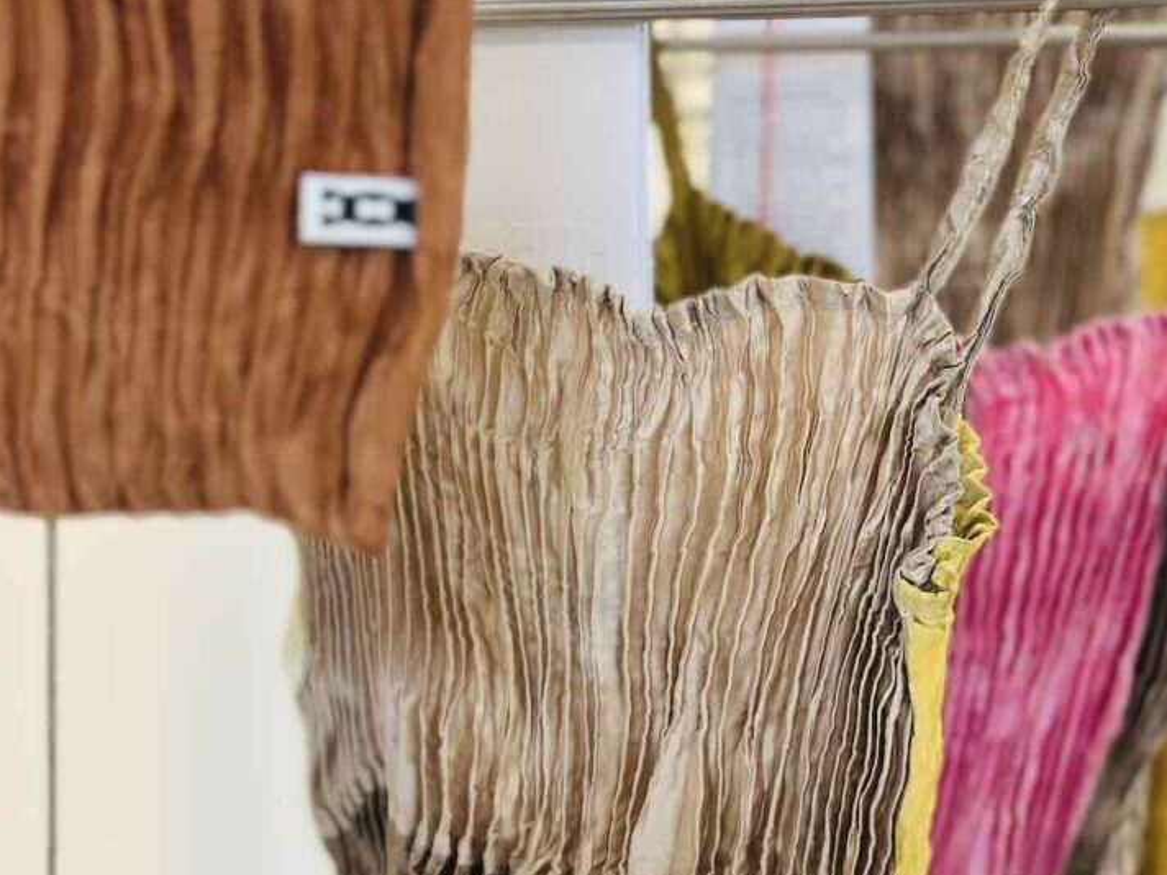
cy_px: 546
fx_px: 2326
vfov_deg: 21.3
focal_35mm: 69
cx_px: 616
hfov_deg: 28.2
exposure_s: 1/50
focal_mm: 6.86
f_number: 1.78
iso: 160
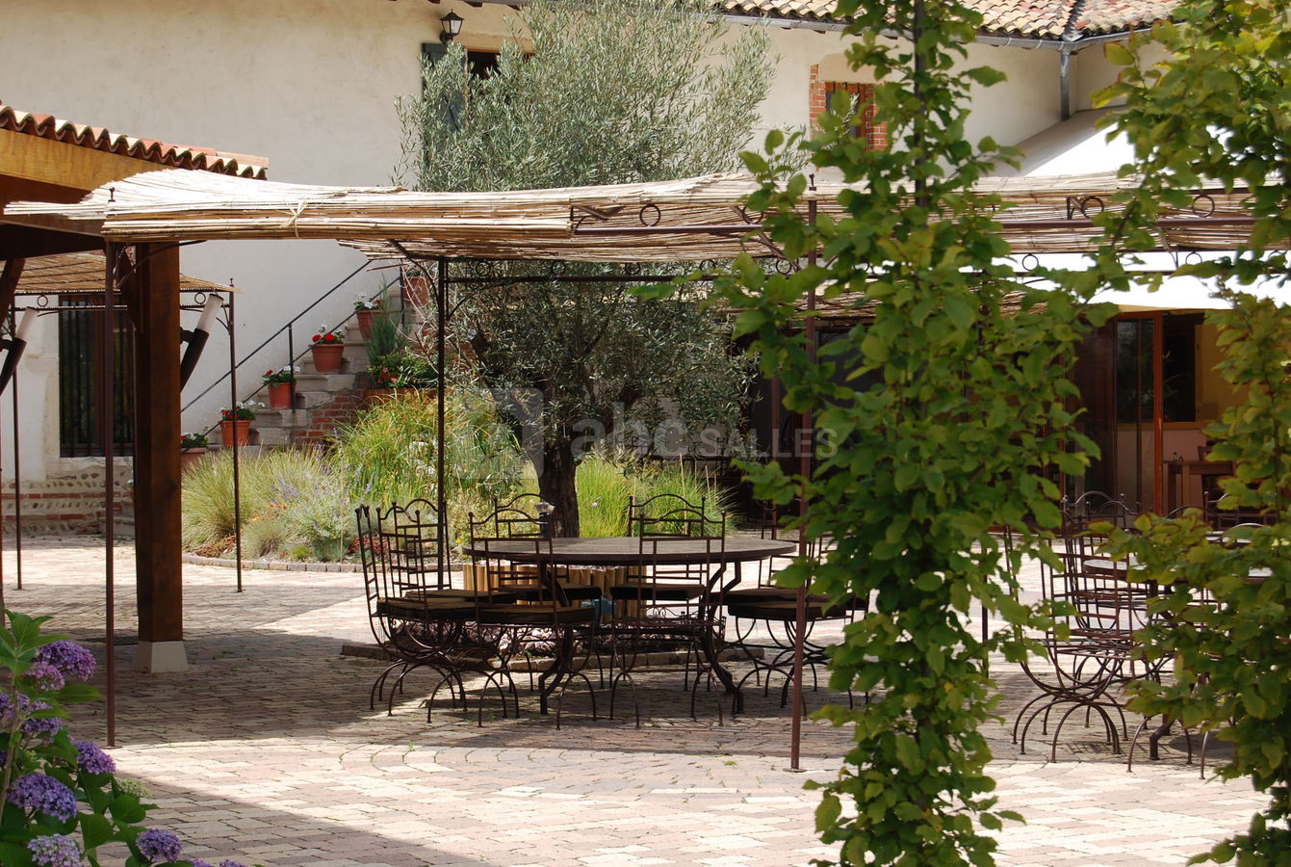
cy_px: 434
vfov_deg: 16.6
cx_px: 646
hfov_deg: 24.6
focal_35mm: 82
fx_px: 2964
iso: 100
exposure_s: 1/160
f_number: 8
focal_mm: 55
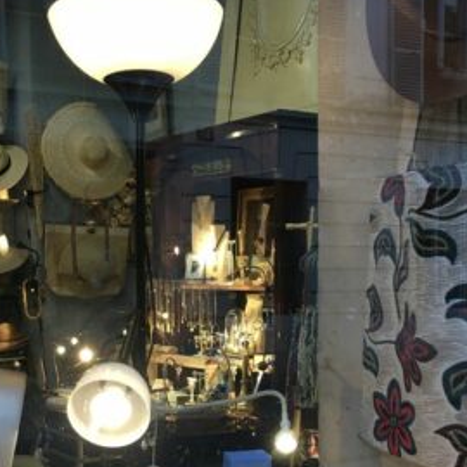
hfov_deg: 30.0
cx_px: 223
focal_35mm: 57
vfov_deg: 29.4
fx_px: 870
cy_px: 365
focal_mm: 4.15
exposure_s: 1/33
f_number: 2.2
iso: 40
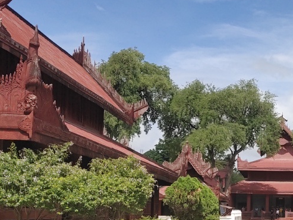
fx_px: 618
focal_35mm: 73
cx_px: 279
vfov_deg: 20.0
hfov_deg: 25.6
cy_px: 165
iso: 50
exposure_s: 1/2721
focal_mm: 4.35
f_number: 1.8
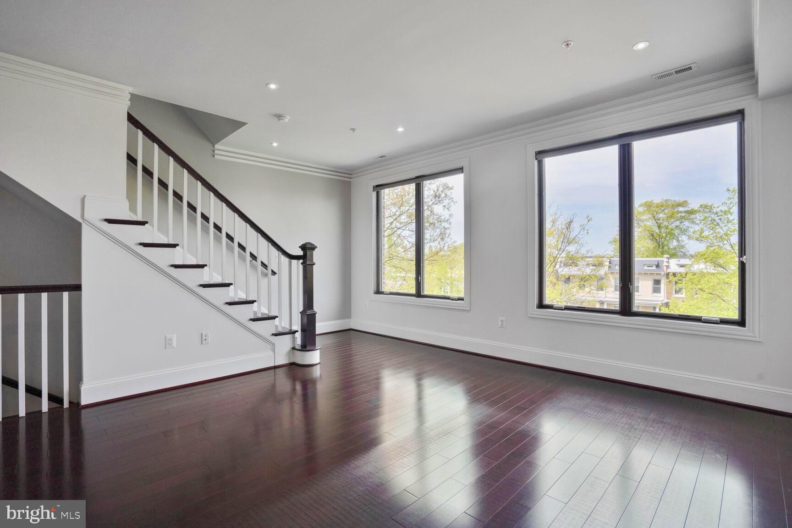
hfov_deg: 96.7
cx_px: 396
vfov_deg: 73.7
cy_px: 264
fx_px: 352
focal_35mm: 16
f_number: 8
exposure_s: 1/40
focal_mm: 16
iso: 200
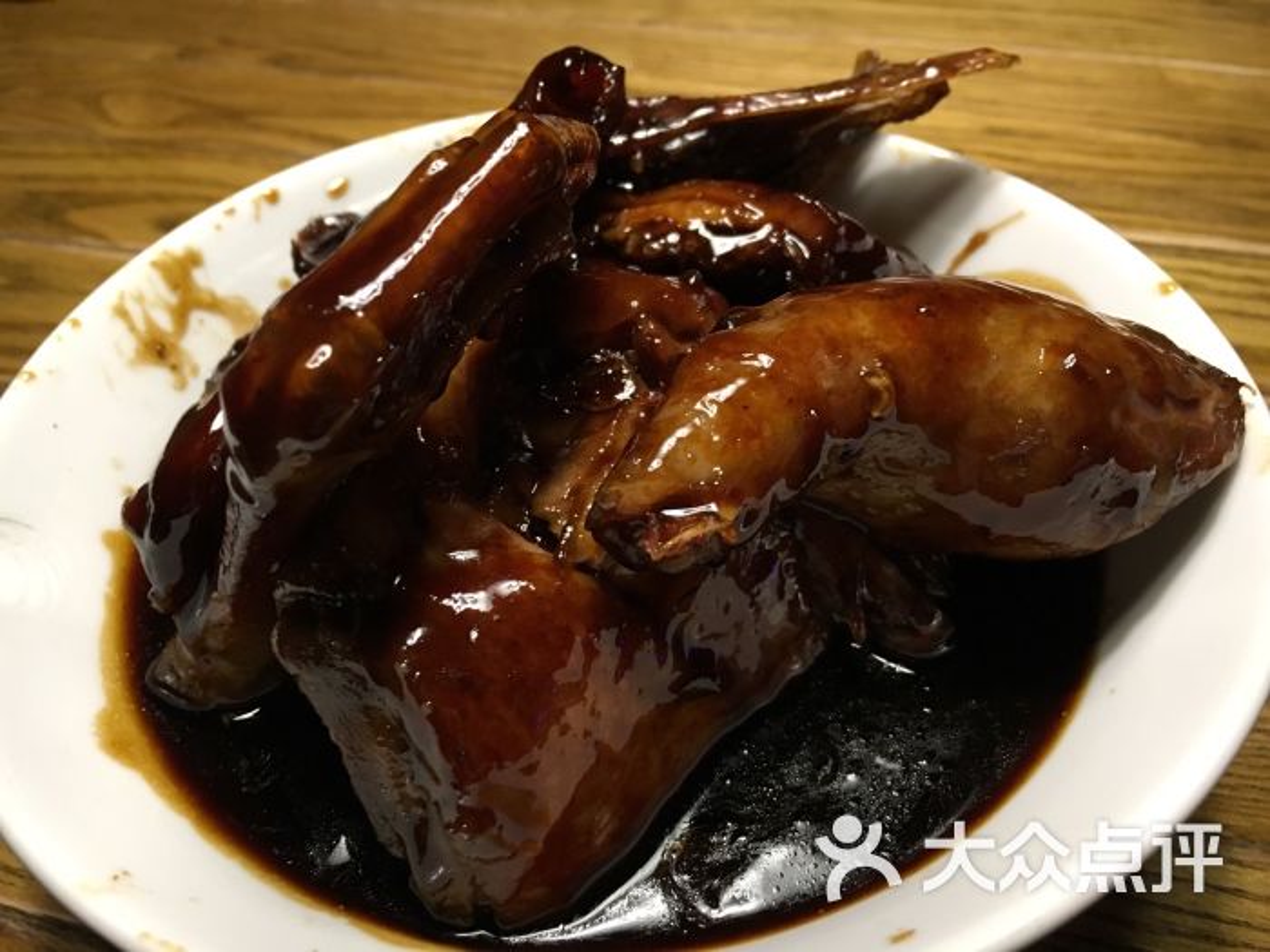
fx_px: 1064
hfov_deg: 61.7
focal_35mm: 29
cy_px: 476
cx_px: 635
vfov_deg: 48.2
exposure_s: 1/20
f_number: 2.2
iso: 200
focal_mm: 4.15
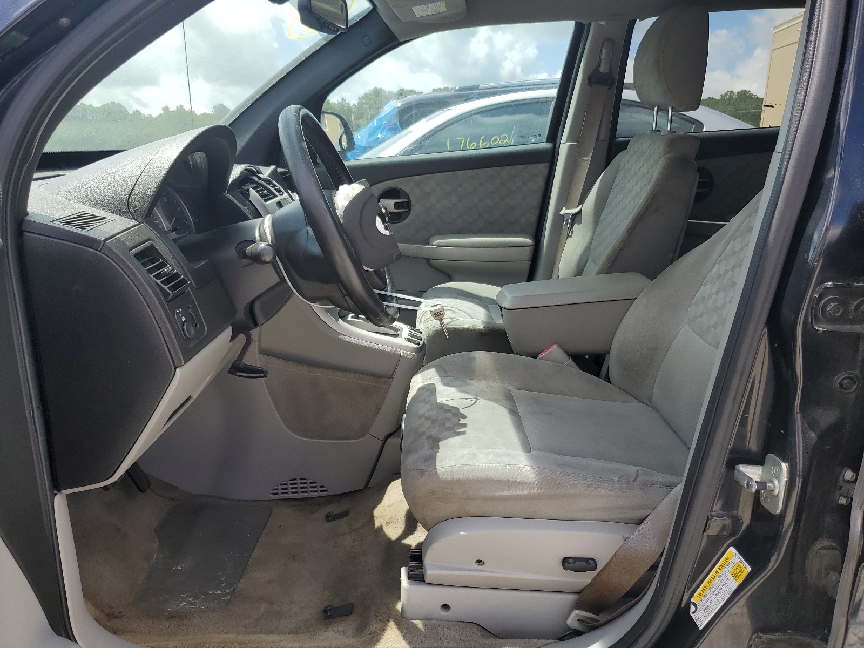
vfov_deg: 53.1
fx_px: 649
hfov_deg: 67.3
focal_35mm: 26
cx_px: 432
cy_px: 324
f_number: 1.5
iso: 50
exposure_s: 1/1000
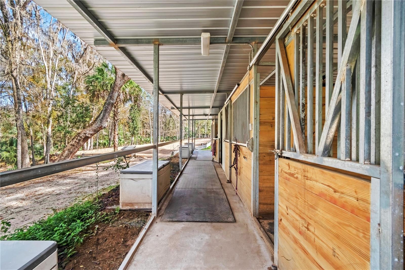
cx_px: 202
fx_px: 169
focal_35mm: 15
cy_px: 135
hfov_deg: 100.4
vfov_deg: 77.3
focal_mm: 10
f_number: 9
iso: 250
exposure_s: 1/25
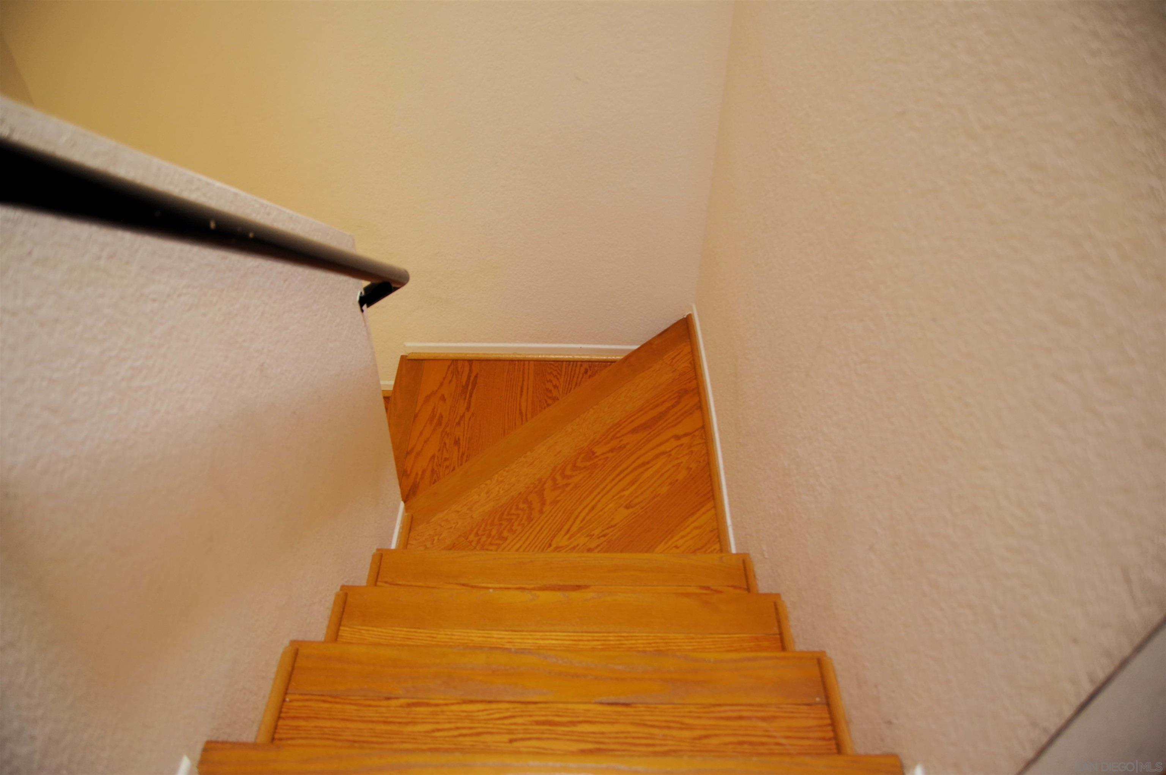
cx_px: 583
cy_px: 388
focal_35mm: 25
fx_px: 809
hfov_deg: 71.6
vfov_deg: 51.2
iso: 400
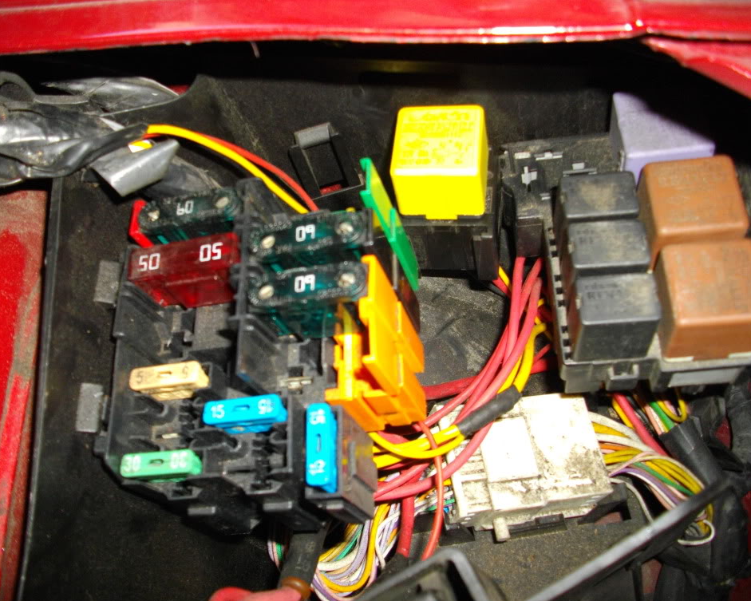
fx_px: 756
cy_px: 306
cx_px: 365
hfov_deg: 52.8
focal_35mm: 34
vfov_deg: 43.4
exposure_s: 1/50
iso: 200
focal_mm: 5.7
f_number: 2.9
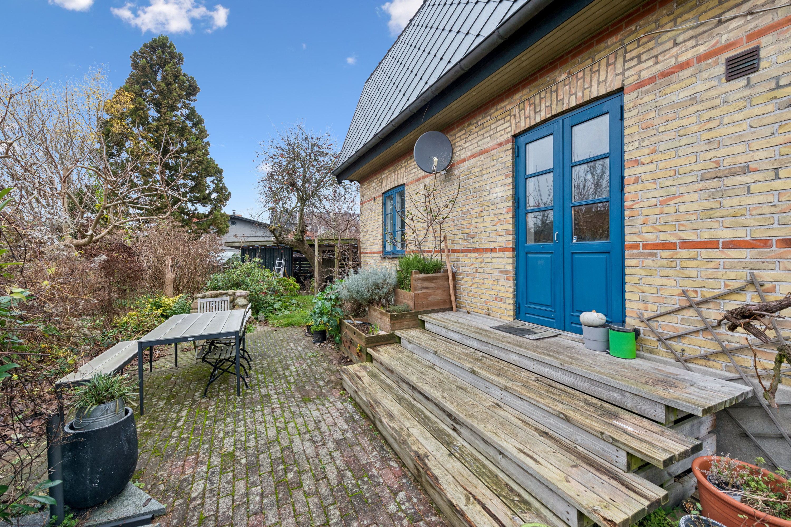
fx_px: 308
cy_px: 264
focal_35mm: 14
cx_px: 396
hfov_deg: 104.3
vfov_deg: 81.2
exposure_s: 1/13
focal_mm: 14
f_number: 13
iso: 200
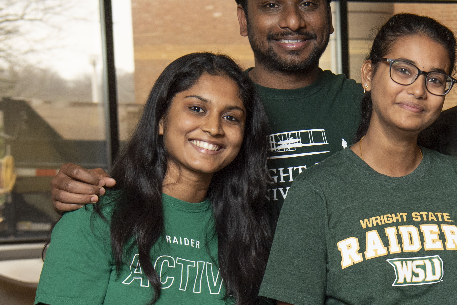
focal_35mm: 128
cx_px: 499
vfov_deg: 10.6
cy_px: 285
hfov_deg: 15.6
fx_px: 1625
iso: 800
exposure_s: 1/100
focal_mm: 50
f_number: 6.3
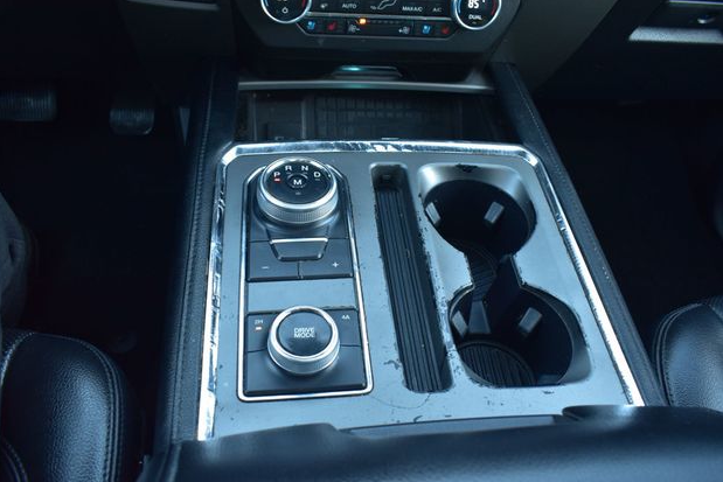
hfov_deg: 60.3
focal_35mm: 31
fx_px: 623
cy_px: 245
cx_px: 370
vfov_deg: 42.3
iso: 500
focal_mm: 20
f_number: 6.3
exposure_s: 1/15
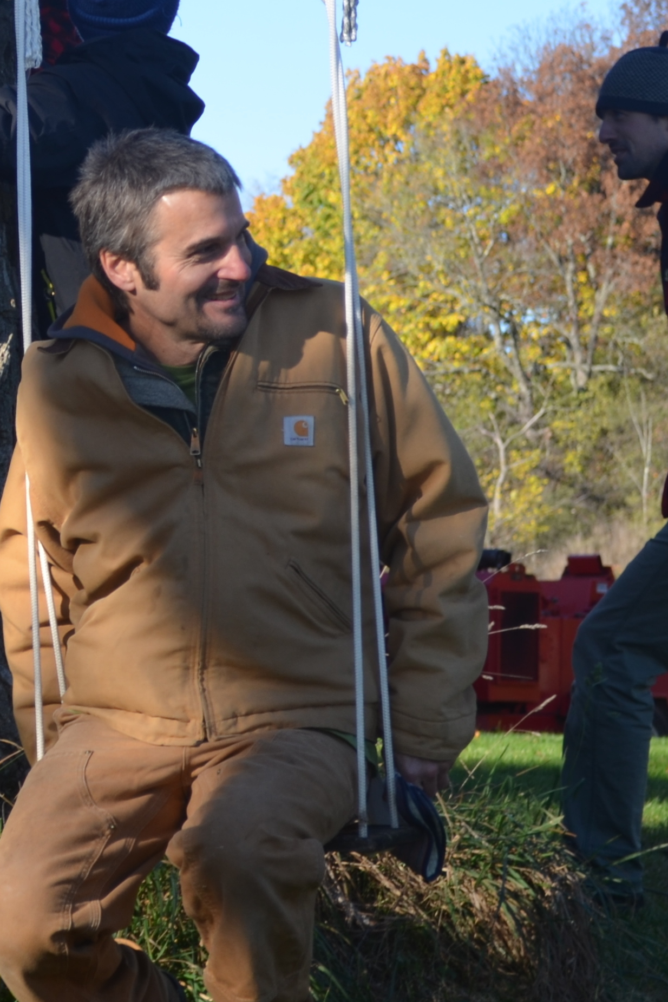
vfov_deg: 11.4
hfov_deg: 7.5
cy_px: 297
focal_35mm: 179
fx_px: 4991
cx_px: -329
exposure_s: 1/200
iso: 100
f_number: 5.6
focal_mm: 45
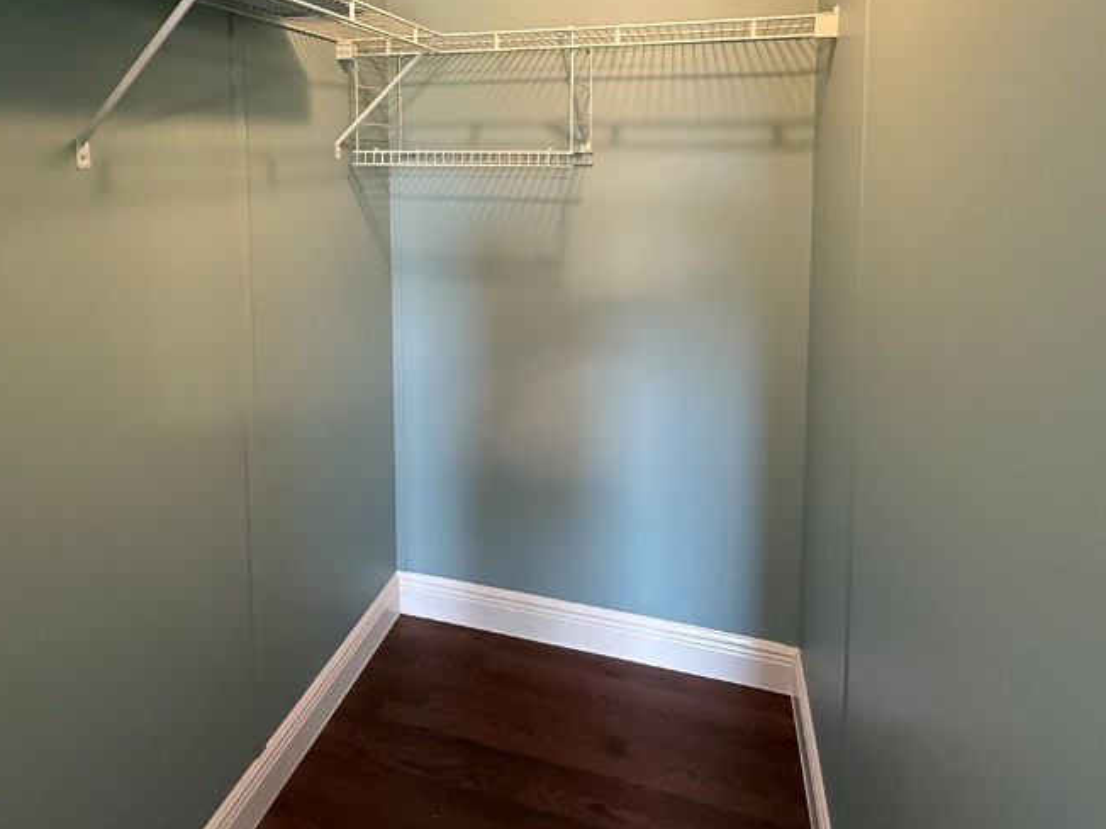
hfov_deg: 76.2
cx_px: 497
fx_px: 703
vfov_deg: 57.9
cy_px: 207
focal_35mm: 22
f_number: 2.2
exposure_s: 1/60
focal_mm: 2.22
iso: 500
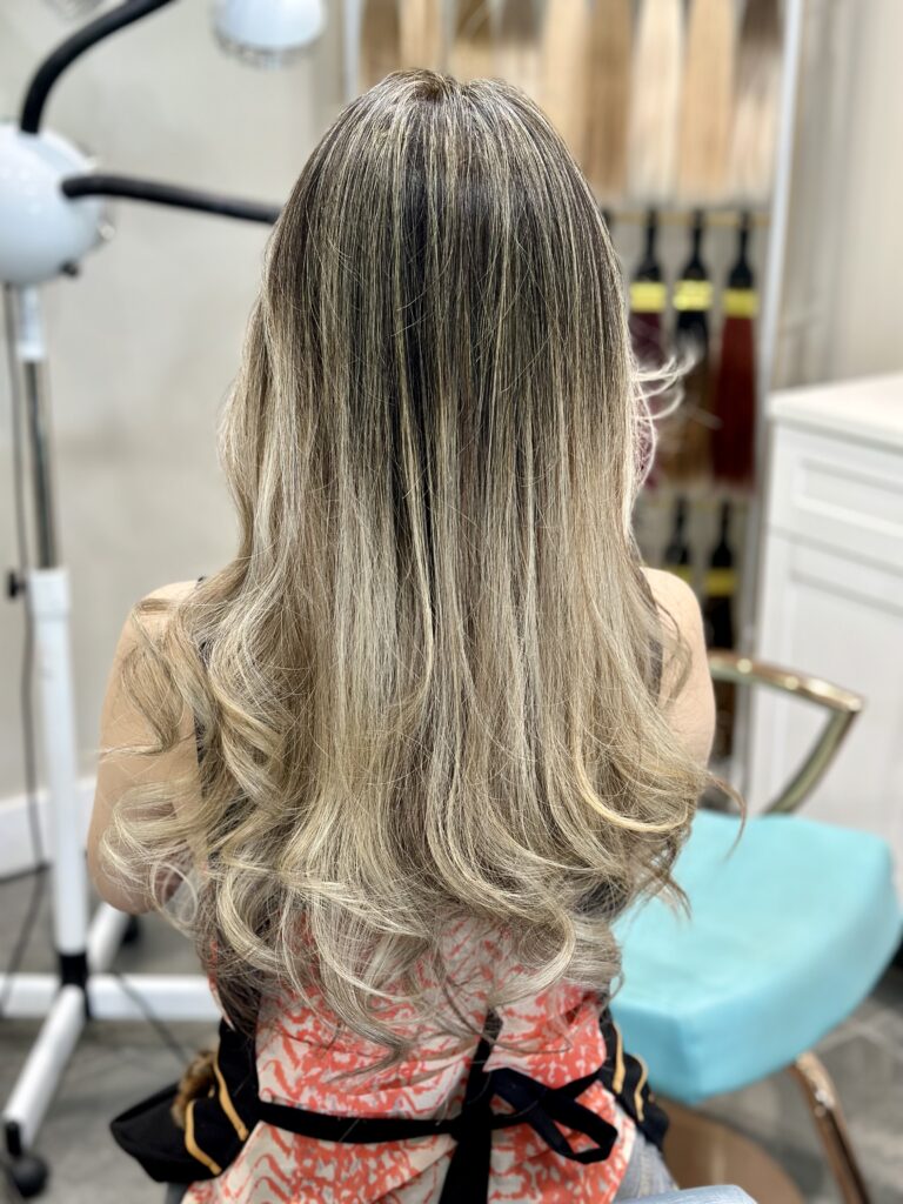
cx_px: 452
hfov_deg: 30.3
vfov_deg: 39.7
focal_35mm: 48
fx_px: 1670
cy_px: 602
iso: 80
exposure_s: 1/60
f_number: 1.78
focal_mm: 6.86
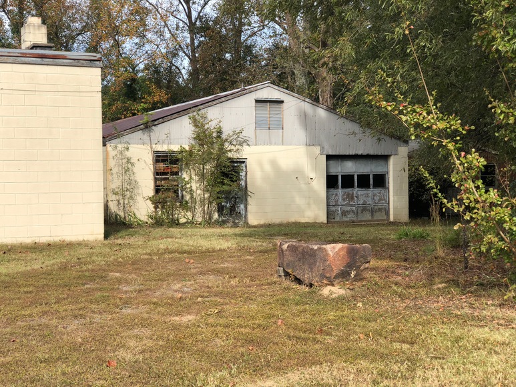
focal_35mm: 57
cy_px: 194
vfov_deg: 25.7
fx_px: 850
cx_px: 258
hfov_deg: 33.8
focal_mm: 6.6
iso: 20
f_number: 2.8
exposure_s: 1/312
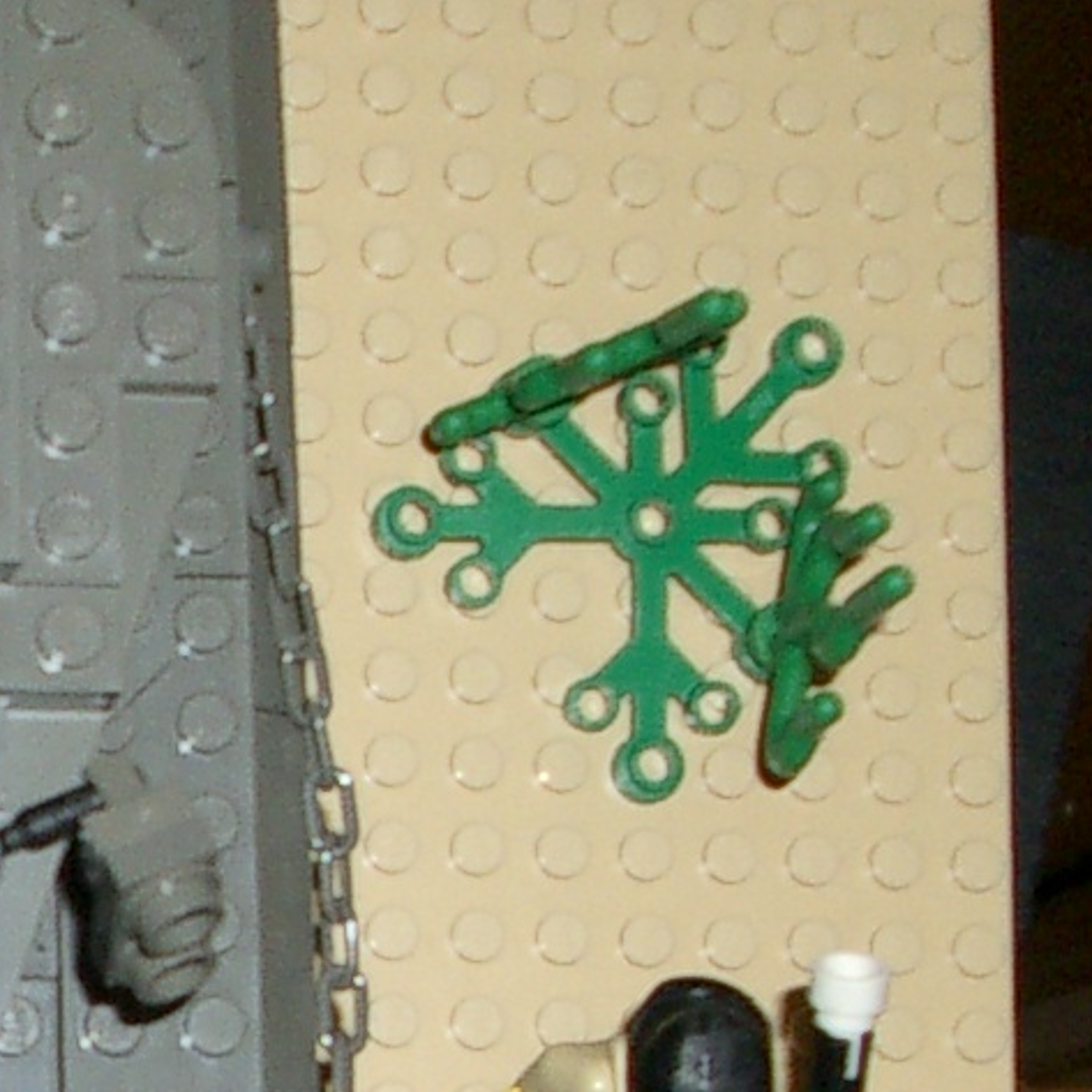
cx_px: -291
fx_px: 4783
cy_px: 981
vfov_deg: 12.9
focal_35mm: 134
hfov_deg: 12.6
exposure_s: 1/40
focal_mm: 5.8
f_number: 2.6
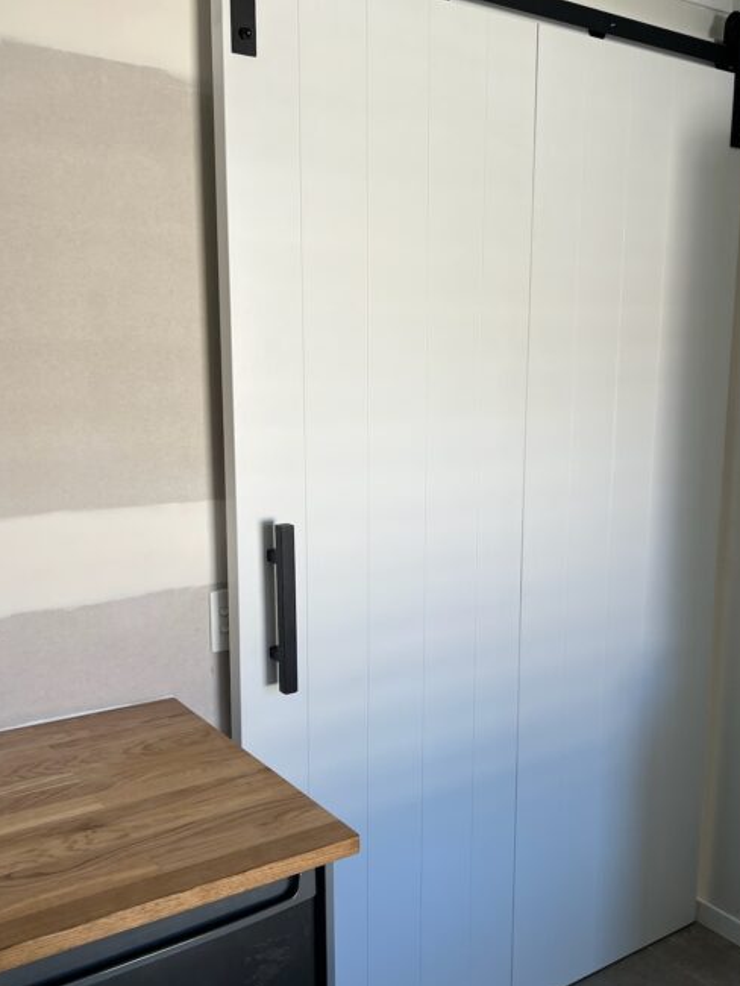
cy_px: 511
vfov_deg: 51.3
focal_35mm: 36
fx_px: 1025
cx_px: 474
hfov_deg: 39.4
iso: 50
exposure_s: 1/121
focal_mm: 5.7
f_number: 1.5
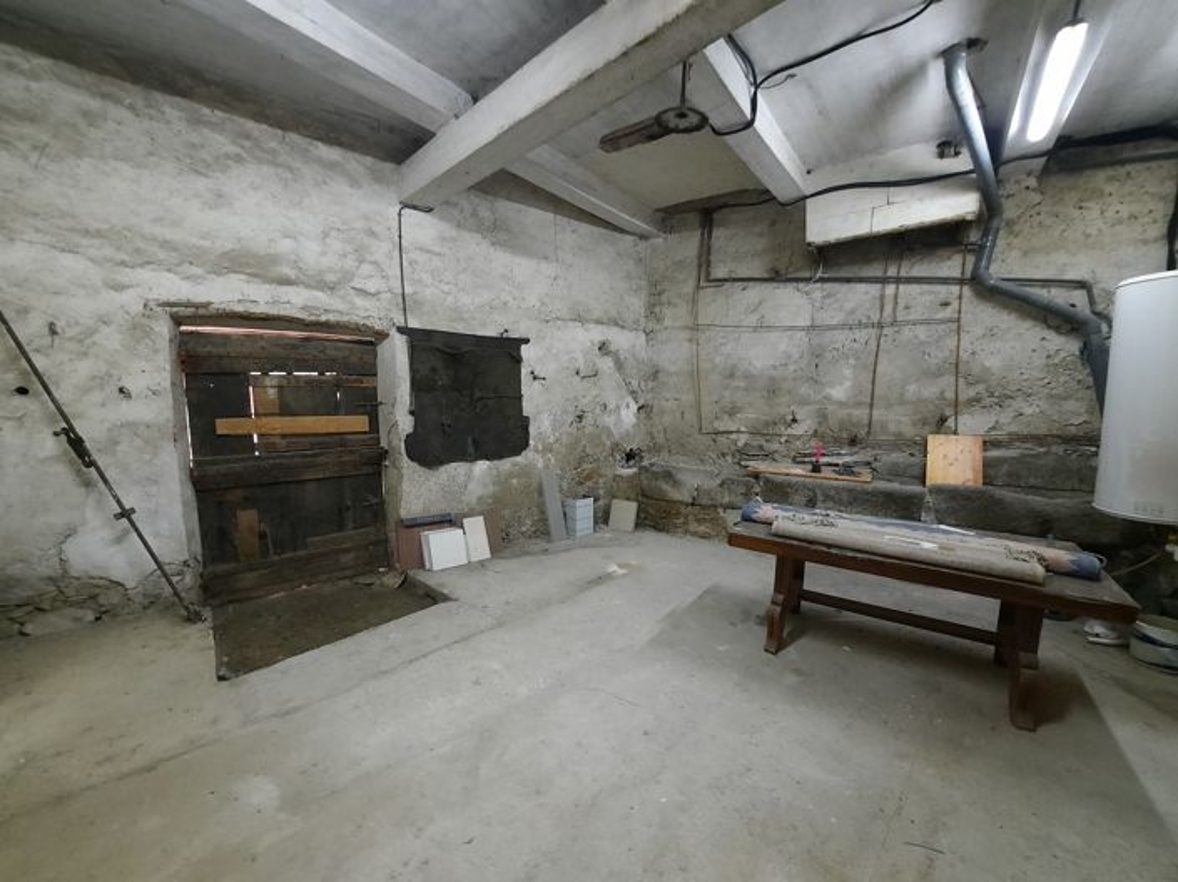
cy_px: 441
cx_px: 589
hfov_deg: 106.2
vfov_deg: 89.9
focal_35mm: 13
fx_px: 442
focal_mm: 1.74
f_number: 2.2
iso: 400
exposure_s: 1/25
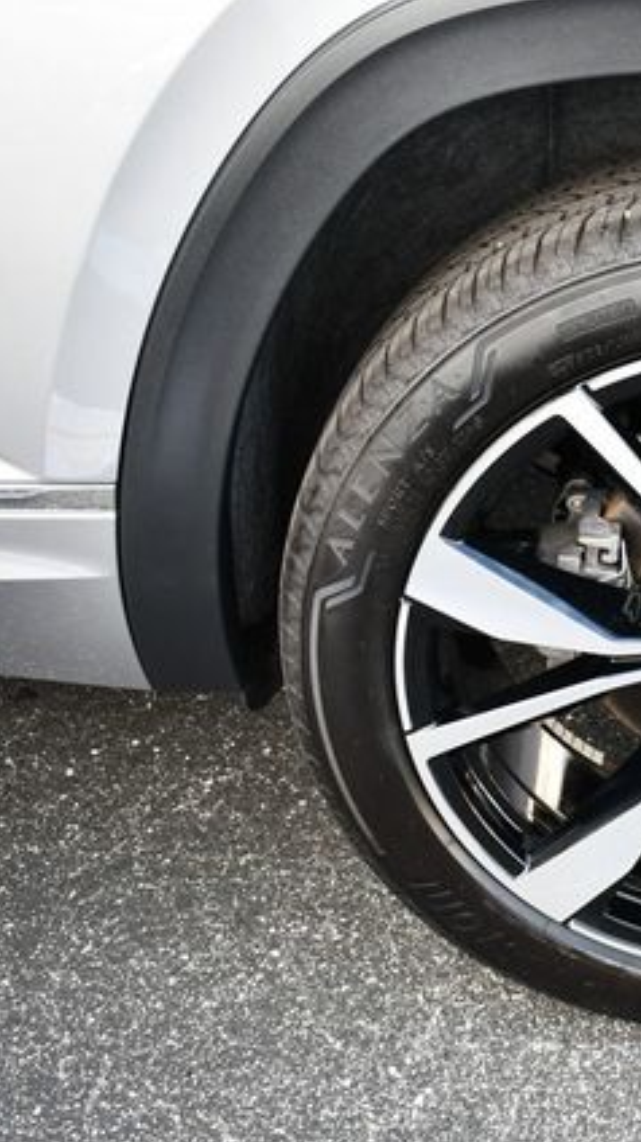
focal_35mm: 57
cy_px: 571
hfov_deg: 20.1
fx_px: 1725
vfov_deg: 36.6
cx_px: 703
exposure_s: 1/250
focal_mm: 18
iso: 450
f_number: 3.5
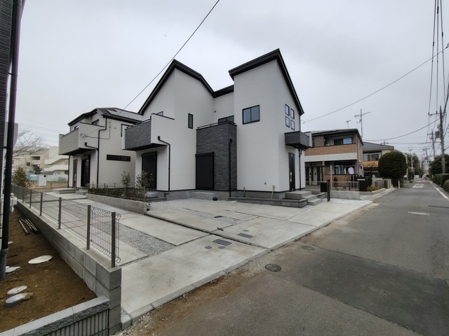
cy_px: 168
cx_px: 224
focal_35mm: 15
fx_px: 195
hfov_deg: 98.2
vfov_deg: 81.7
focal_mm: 1.6
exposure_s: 1/669
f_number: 2.4
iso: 50
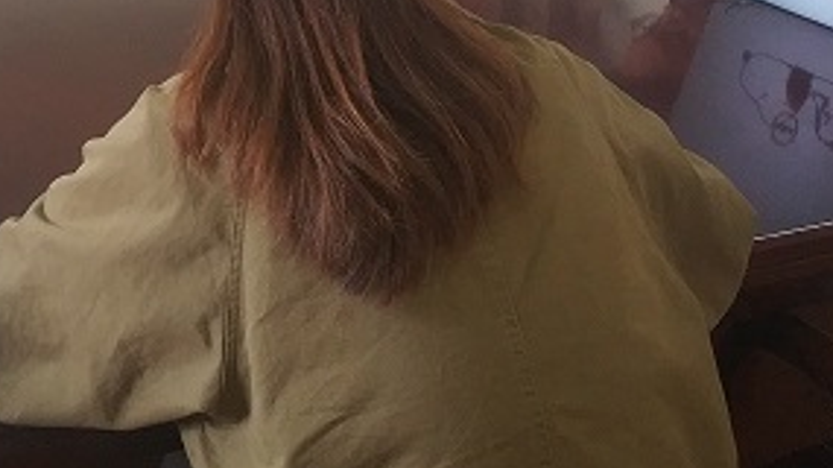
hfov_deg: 21.2
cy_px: -219
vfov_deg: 11.8
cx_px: 50
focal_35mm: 98
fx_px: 2164
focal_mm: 4.5
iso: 285
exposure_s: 1/25
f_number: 2
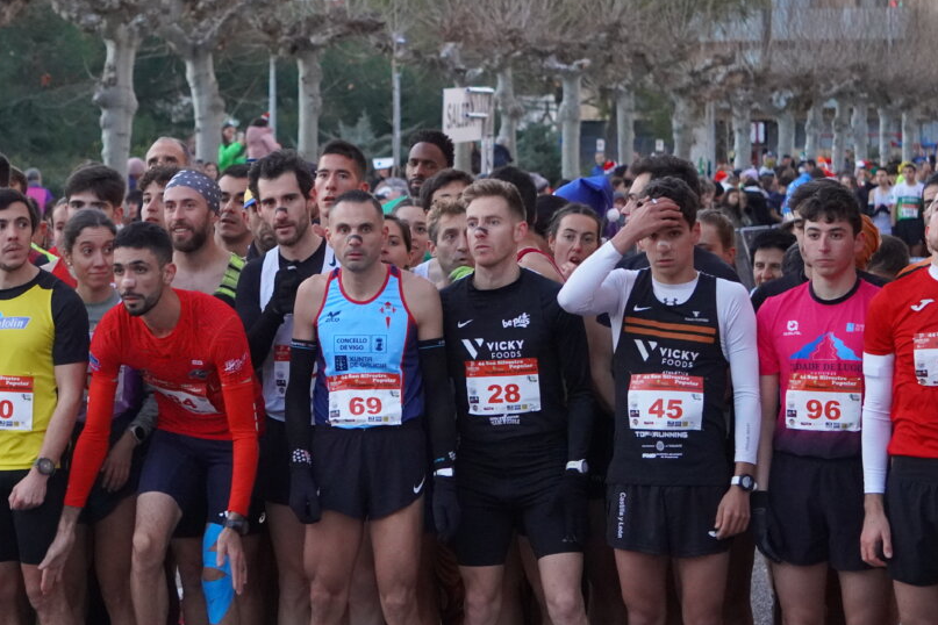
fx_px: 3408
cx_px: 307
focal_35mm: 131
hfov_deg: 15.6
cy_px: 183
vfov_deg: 10.5
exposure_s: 1/160
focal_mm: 55
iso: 3200
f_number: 4.5
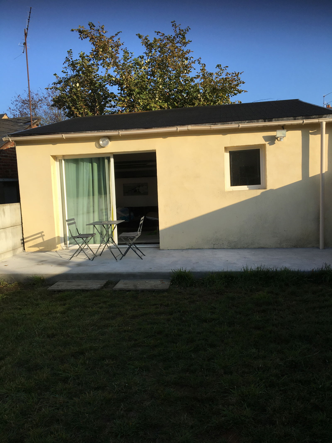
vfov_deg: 61.7
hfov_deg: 48.2
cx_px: 166
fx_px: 371
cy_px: 222
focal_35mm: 29
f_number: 2.2
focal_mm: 4.15
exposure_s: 1/1374
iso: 25
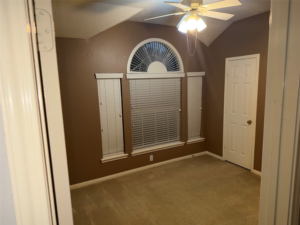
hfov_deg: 71.6
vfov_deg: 56.8
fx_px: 208
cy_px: 112
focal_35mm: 24
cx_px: 150
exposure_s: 1/41
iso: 50
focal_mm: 6.76
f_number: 1.78
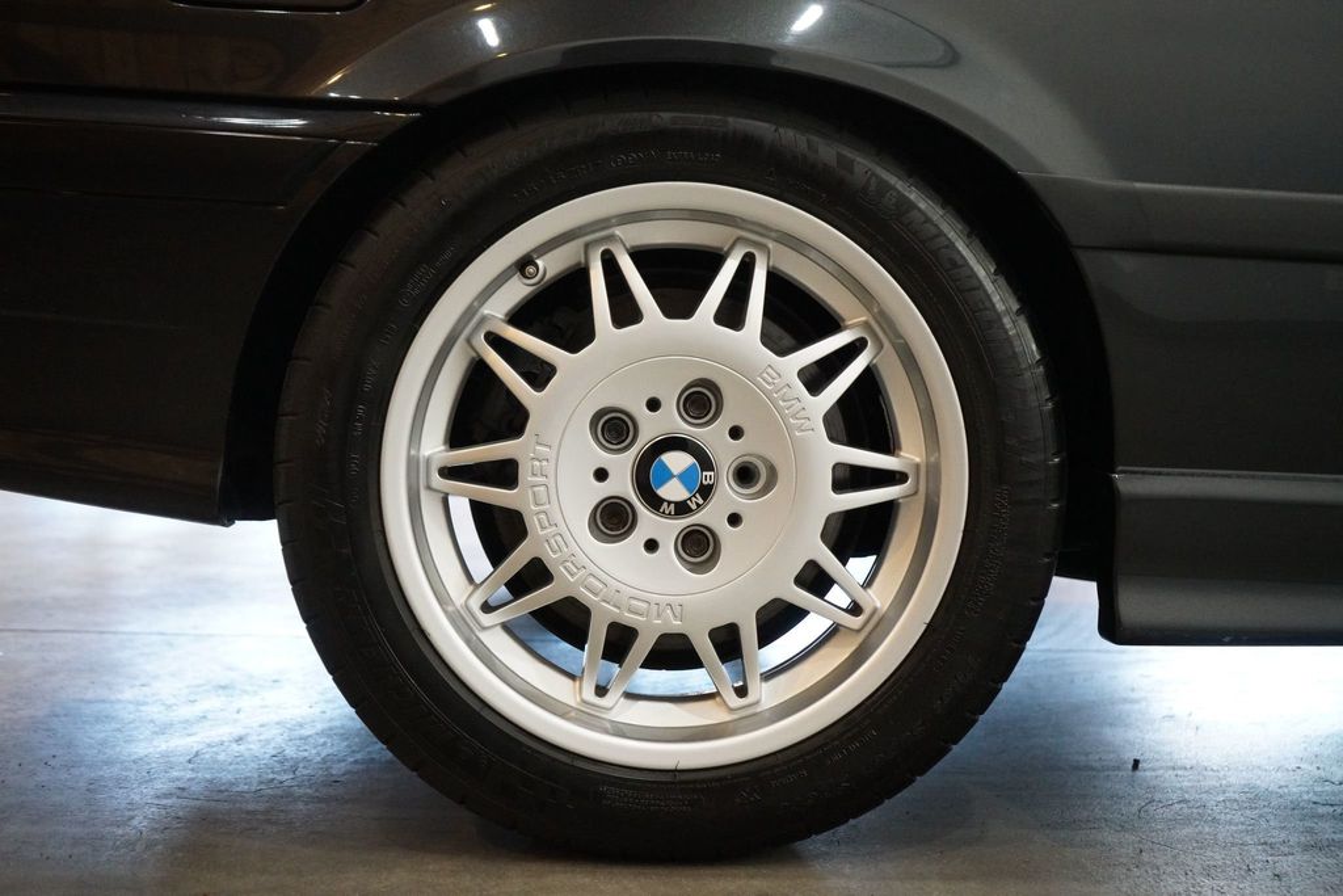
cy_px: 448
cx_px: 672
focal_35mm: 42
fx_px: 1567
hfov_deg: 46.4
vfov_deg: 31.9
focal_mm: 42
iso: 10000
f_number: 4.5
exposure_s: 1/125
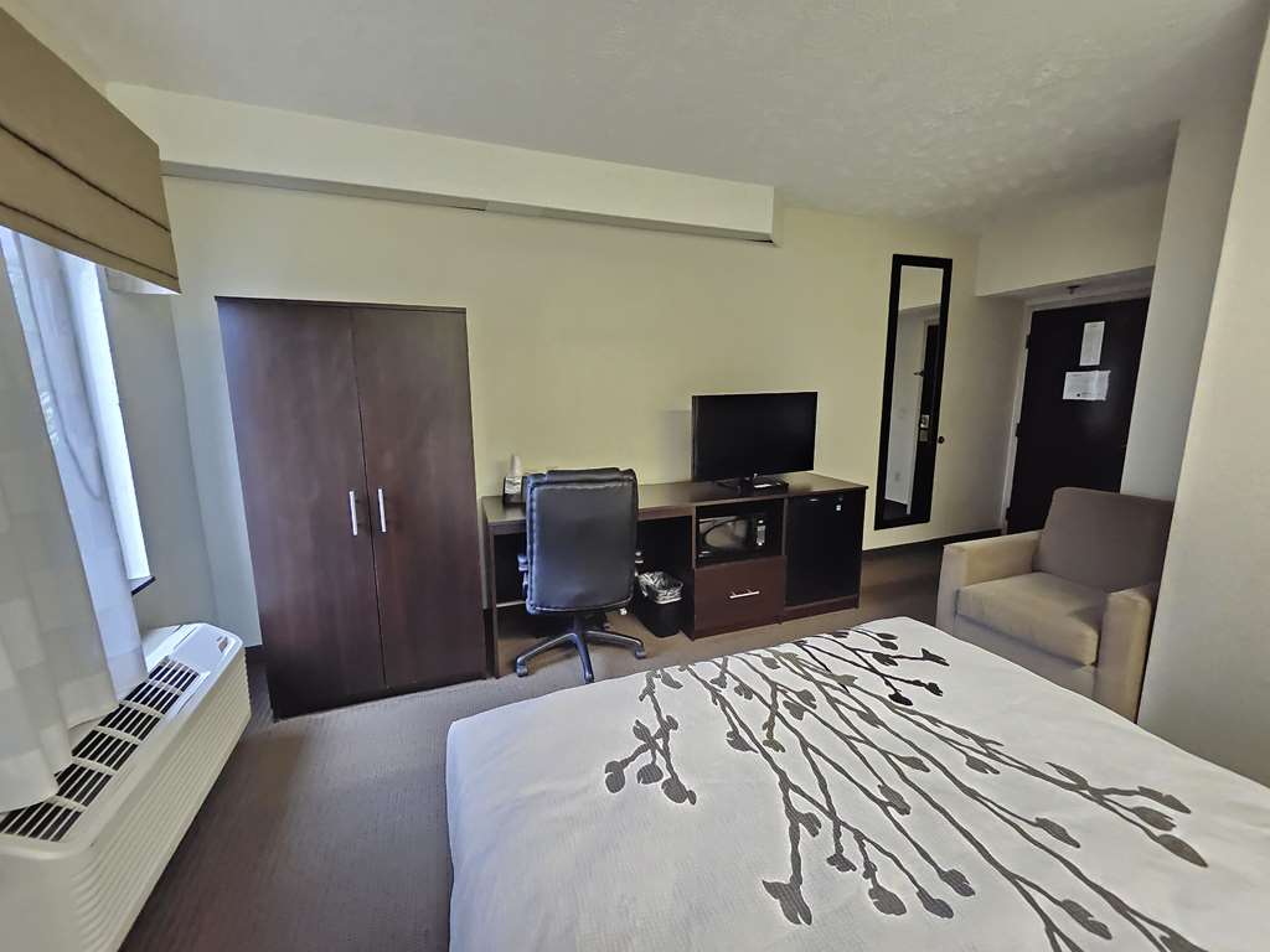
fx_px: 477
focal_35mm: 13
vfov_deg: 89.9
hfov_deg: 106.2
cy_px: 476
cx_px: 635
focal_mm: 1.74
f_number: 2.2
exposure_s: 1/24
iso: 2000
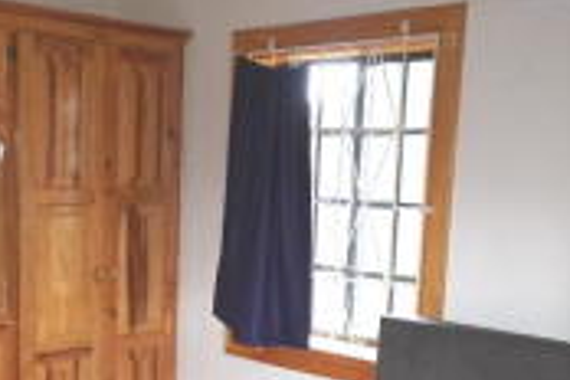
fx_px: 845
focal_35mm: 53
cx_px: 219
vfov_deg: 24.5
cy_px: 355
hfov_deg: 37.1
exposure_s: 1/160
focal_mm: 13
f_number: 2.8
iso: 1600
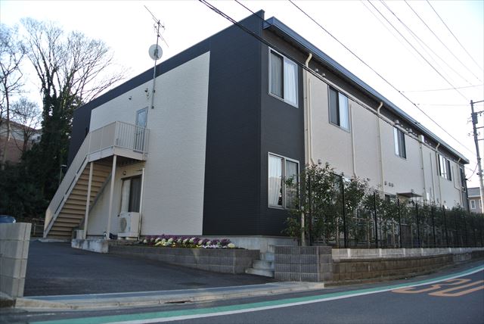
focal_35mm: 27
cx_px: 242
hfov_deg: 67.3
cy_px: 162
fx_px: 363
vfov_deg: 48.0
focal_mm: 10
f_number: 4
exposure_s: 1/250
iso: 100
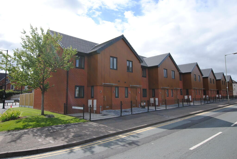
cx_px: 118
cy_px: 80
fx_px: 148
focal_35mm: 22
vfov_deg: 56.4
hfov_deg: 77.2
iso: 100
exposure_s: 1/200
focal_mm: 15
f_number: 7.1
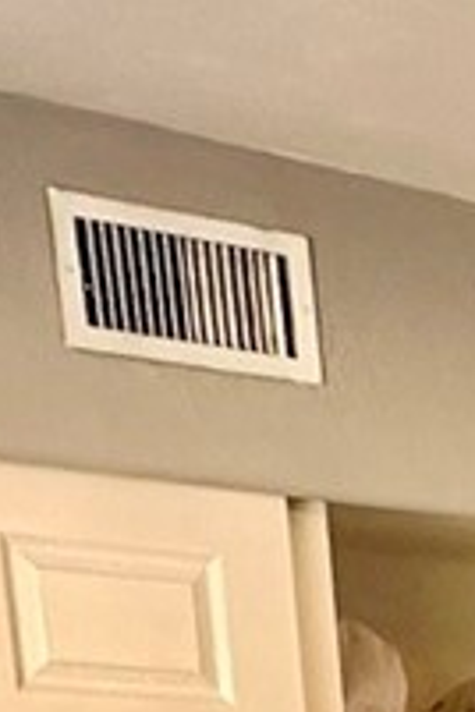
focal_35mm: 116
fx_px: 2296
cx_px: 1283
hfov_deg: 9.8
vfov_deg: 14.4
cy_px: 1467
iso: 200
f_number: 2.2
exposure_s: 1/105
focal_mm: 2.22
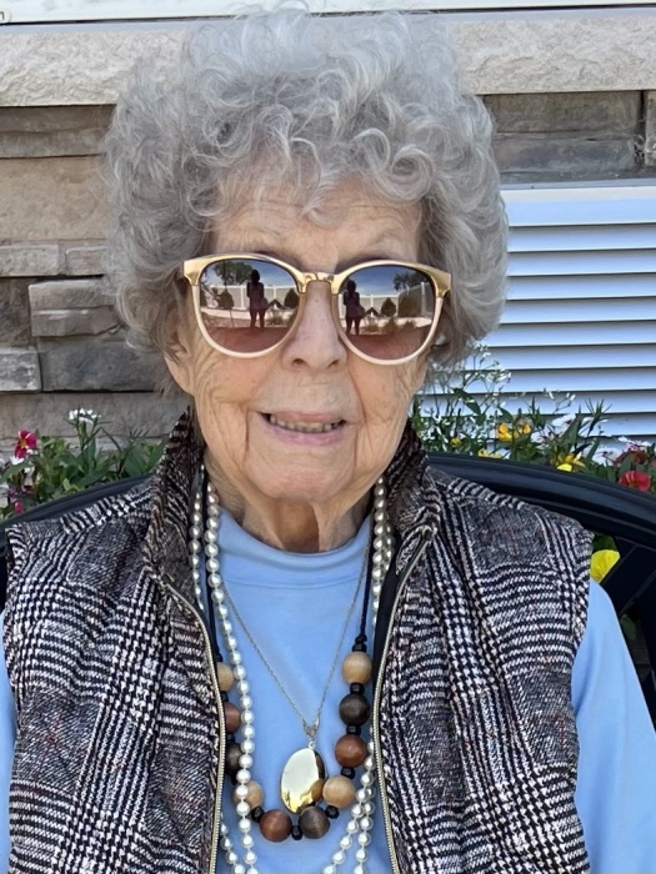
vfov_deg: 67.3
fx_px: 657
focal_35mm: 26
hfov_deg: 53.1
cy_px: 437
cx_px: 328
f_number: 1.5
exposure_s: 1/621
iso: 50
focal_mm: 5.7
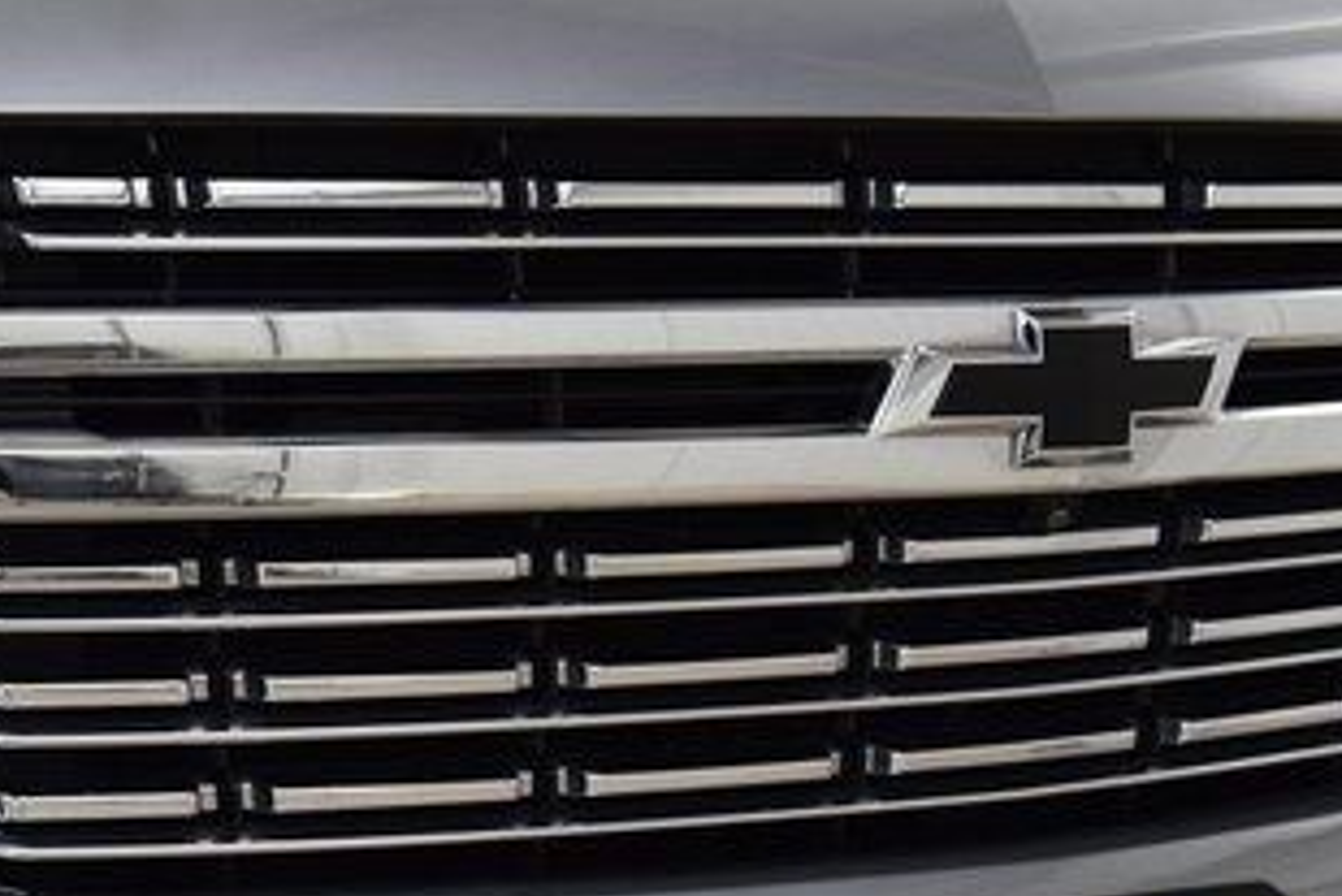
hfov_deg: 20.5
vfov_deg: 13.7
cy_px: 842
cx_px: 459
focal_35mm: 99
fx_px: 3692
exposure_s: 1/60
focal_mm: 32
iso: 1600
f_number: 5.6
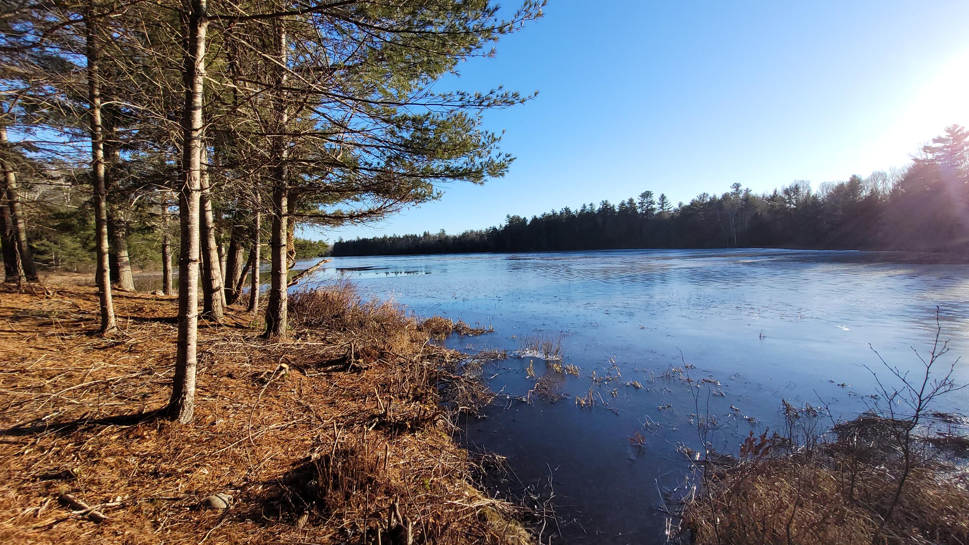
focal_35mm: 15
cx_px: 494
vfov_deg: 70.5
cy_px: 271
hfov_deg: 103.0
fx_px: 385
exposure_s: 1/895
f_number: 2.2
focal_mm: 1.74
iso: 40
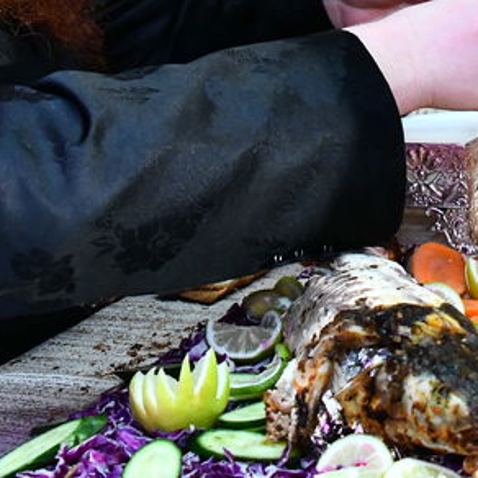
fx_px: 1781
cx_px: 480
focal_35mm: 114
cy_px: -235
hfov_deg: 15.0
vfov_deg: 14.3
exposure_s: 1/100
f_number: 5.6
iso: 2000
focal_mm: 28
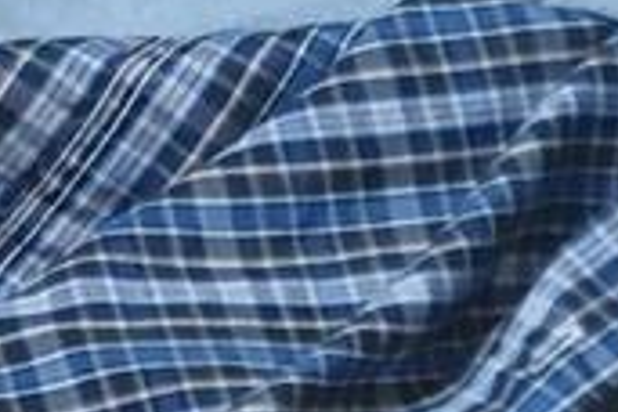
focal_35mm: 202
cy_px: 1395
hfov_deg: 8.4
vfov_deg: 6.1
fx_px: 3467
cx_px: 1937
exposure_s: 1/30
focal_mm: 4.3
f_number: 1.5
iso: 250
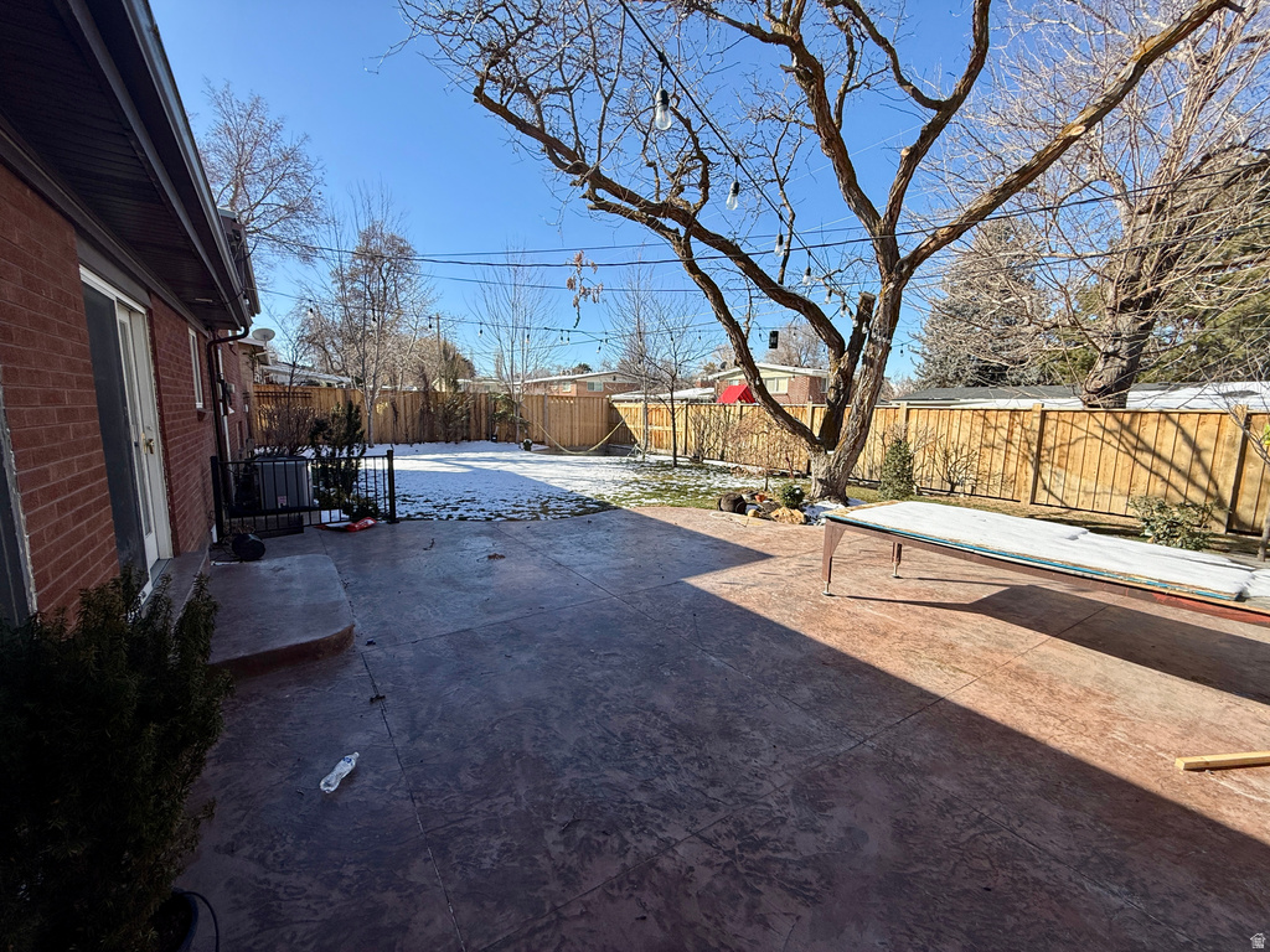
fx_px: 514
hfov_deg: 102.1
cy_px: 476
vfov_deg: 85.7
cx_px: 635
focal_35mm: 14
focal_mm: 2.22
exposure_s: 1/1285
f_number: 2.2
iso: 50
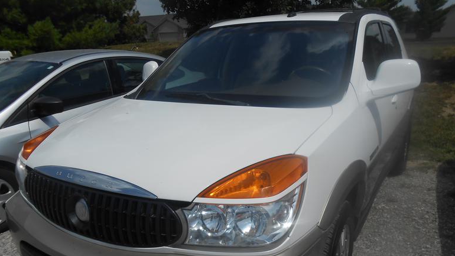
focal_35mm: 29
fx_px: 350
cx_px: 231
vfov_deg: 39.7
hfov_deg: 66.1
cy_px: 171
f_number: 11.5
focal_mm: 4.6
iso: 80
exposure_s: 1/400
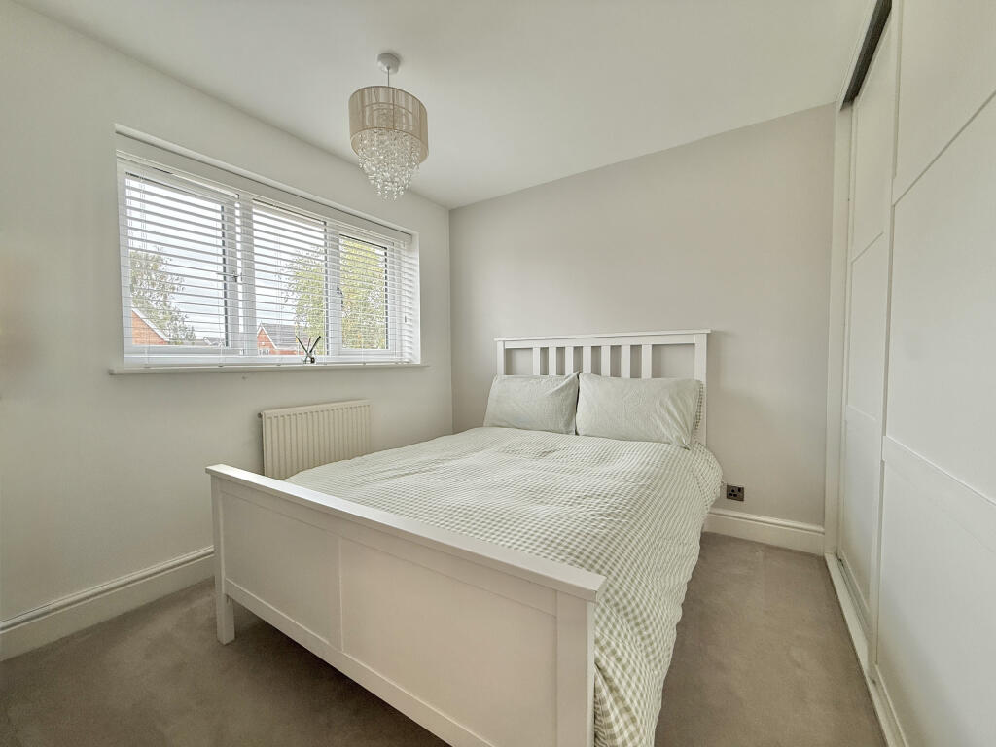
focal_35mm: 14
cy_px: 374
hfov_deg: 102.1
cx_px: 498
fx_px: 403
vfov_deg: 85.7
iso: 125
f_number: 2.2
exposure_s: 1/100
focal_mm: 2.22
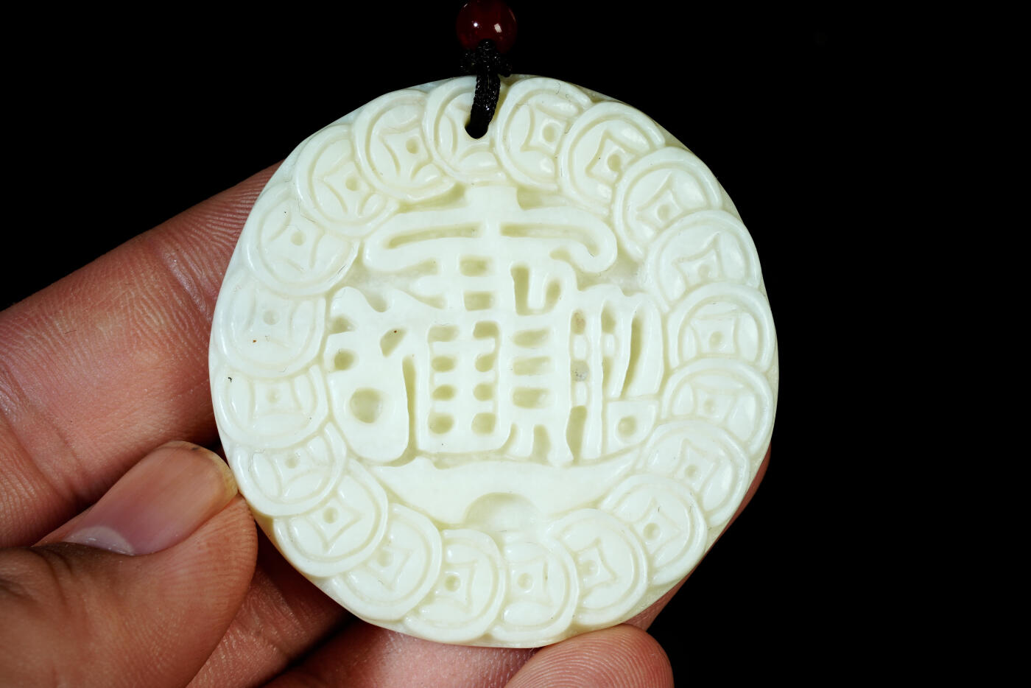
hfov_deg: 13.1
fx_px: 4497
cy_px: 344
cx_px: 516
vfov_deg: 8.7
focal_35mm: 157
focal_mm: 105
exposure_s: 1/160
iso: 100
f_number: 20
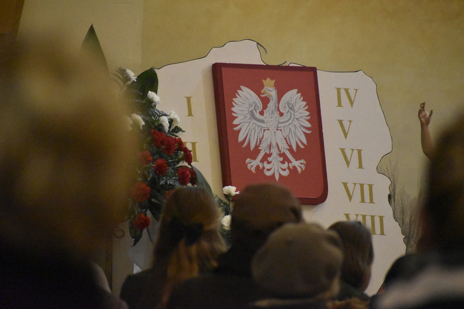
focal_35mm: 360
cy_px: 154
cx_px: 232
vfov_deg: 3.8
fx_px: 4640
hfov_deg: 5.7
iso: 12800
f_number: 6
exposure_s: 1/200
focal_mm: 240
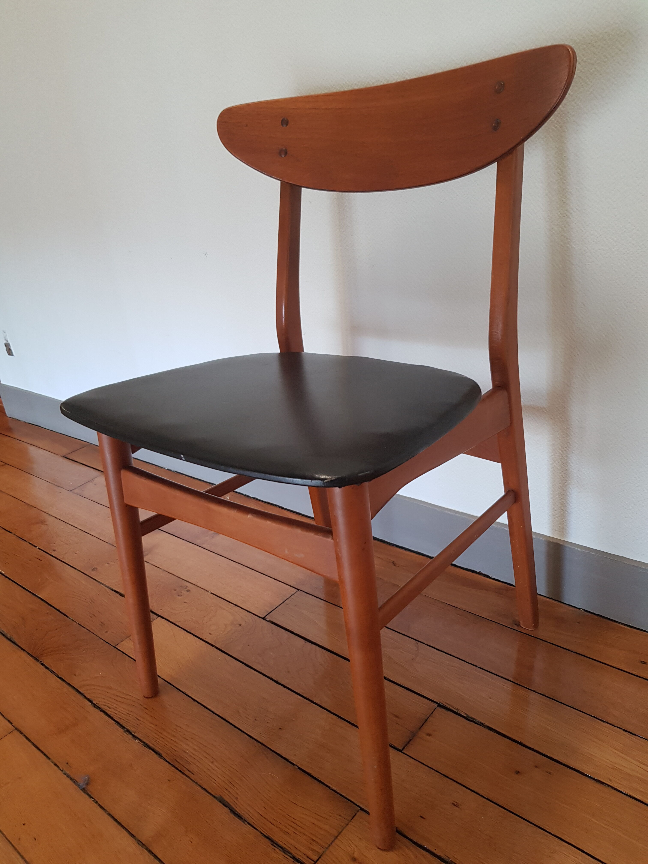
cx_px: 324
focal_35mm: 26
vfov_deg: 67.3
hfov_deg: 53.1
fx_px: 649
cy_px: 432
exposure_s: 1/50
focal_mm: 4.2
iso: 160
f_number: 1.7
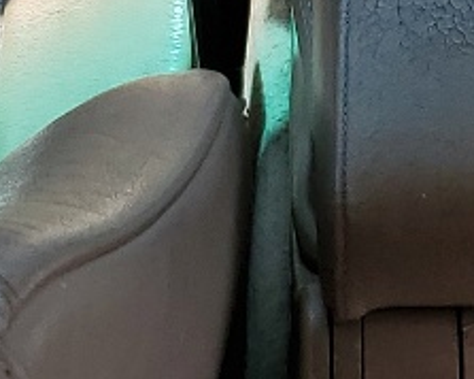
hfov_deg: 10.6
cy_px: -285
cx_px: 400
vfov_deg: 8.2
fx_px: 2551
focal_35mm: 182
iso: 50
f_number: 1.5
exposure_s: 1/1429
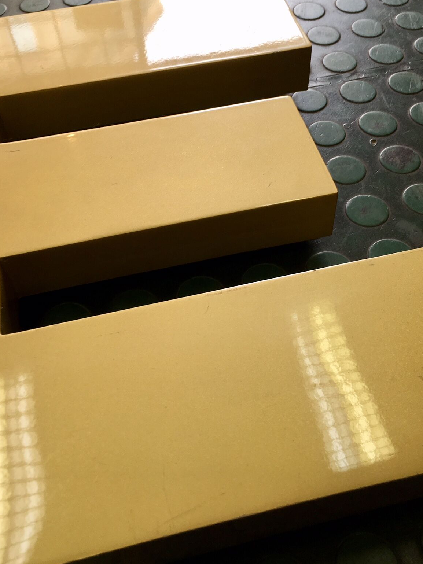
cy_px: 243
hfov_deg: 37.7
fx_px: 619
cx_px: 215
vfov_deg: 48.8
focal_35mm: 38
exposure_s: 1/50
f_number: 2.2
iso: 25
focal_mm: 4.15
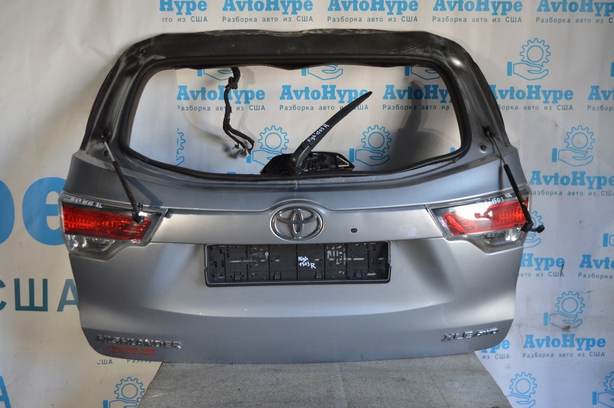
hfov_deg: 48.0
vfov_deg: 33.0
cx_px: 307
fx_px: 690
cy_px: 204
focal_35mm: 40
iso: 400
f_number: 4
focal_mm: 27
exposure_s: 1/40
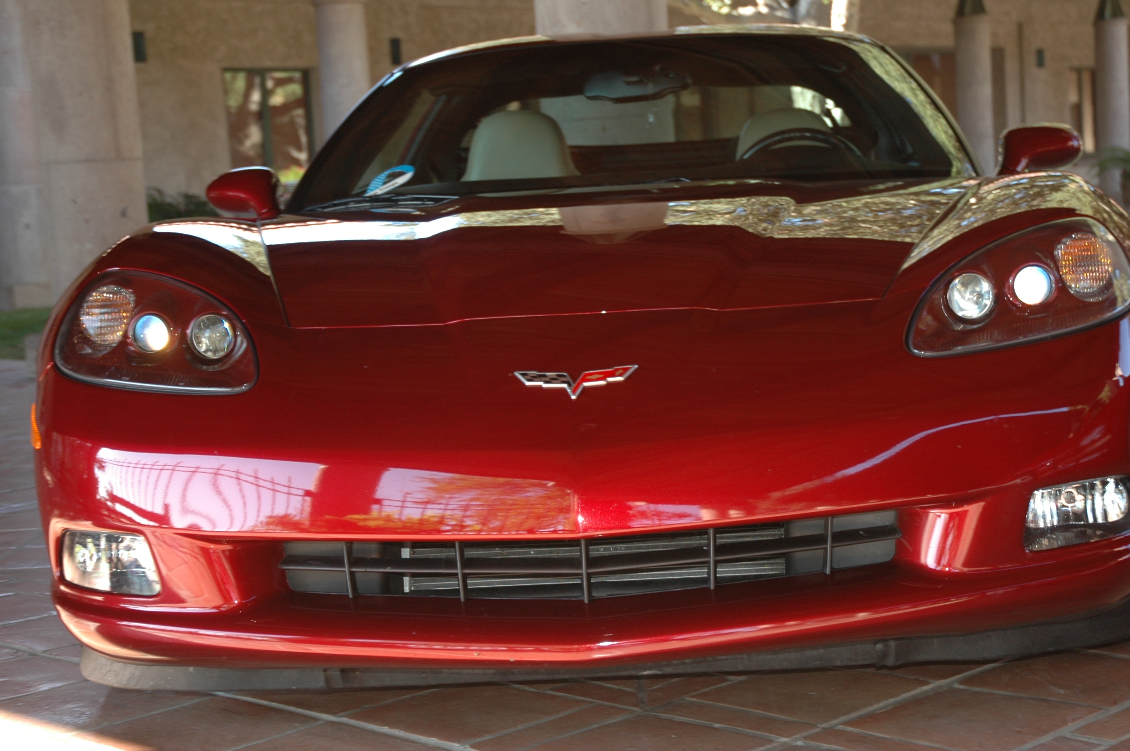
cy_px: 410
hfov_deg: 31.6
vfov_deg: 21.3
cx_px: 655
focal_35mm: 64
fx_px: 1995
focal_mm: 35
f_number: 4.2
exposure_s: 1/60
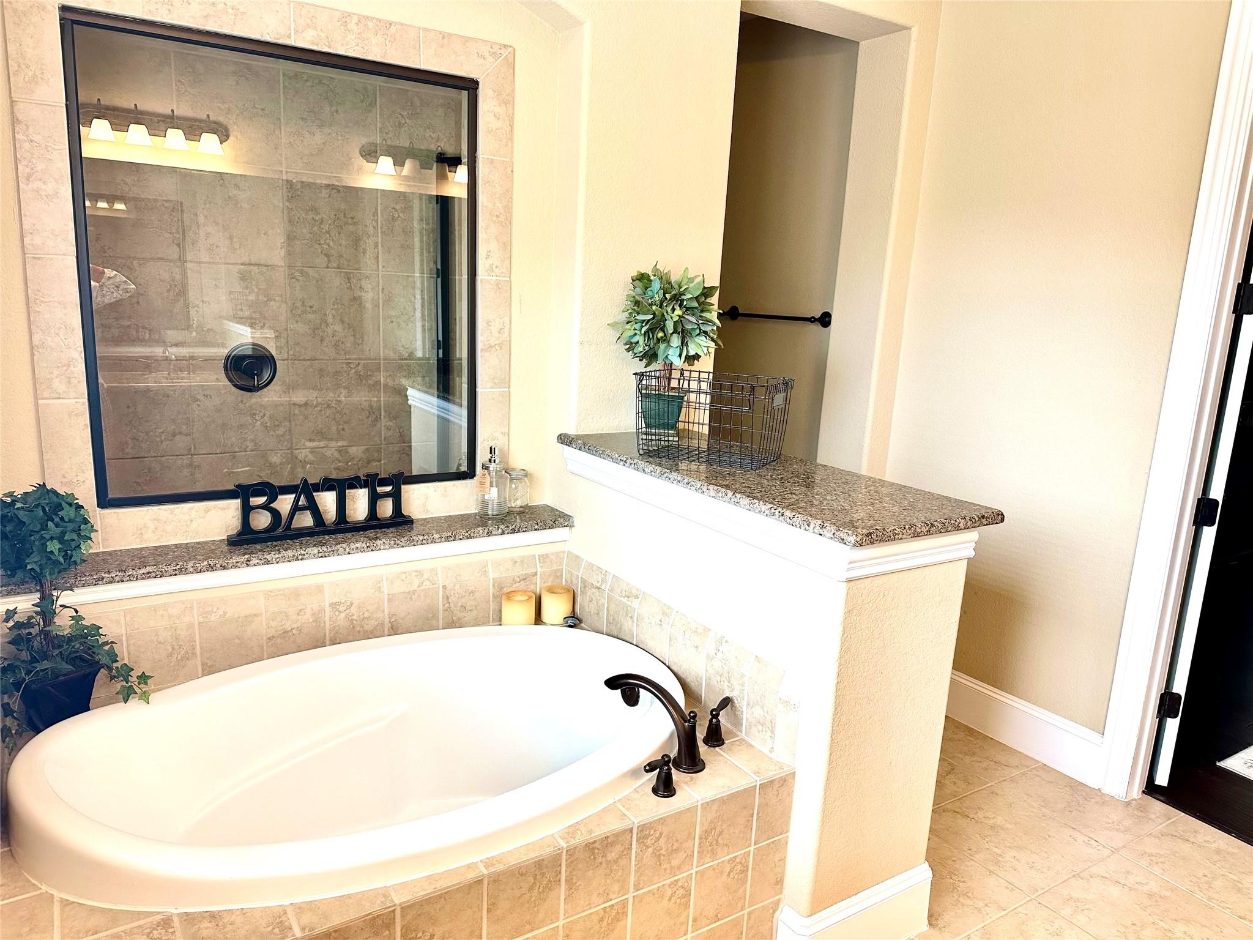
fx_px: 869
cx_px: 626
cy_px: 470
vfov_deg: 56.8
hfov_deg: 71.6
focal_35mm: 24
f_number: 1.78
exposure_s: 1/120
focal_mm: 6.86
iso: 160
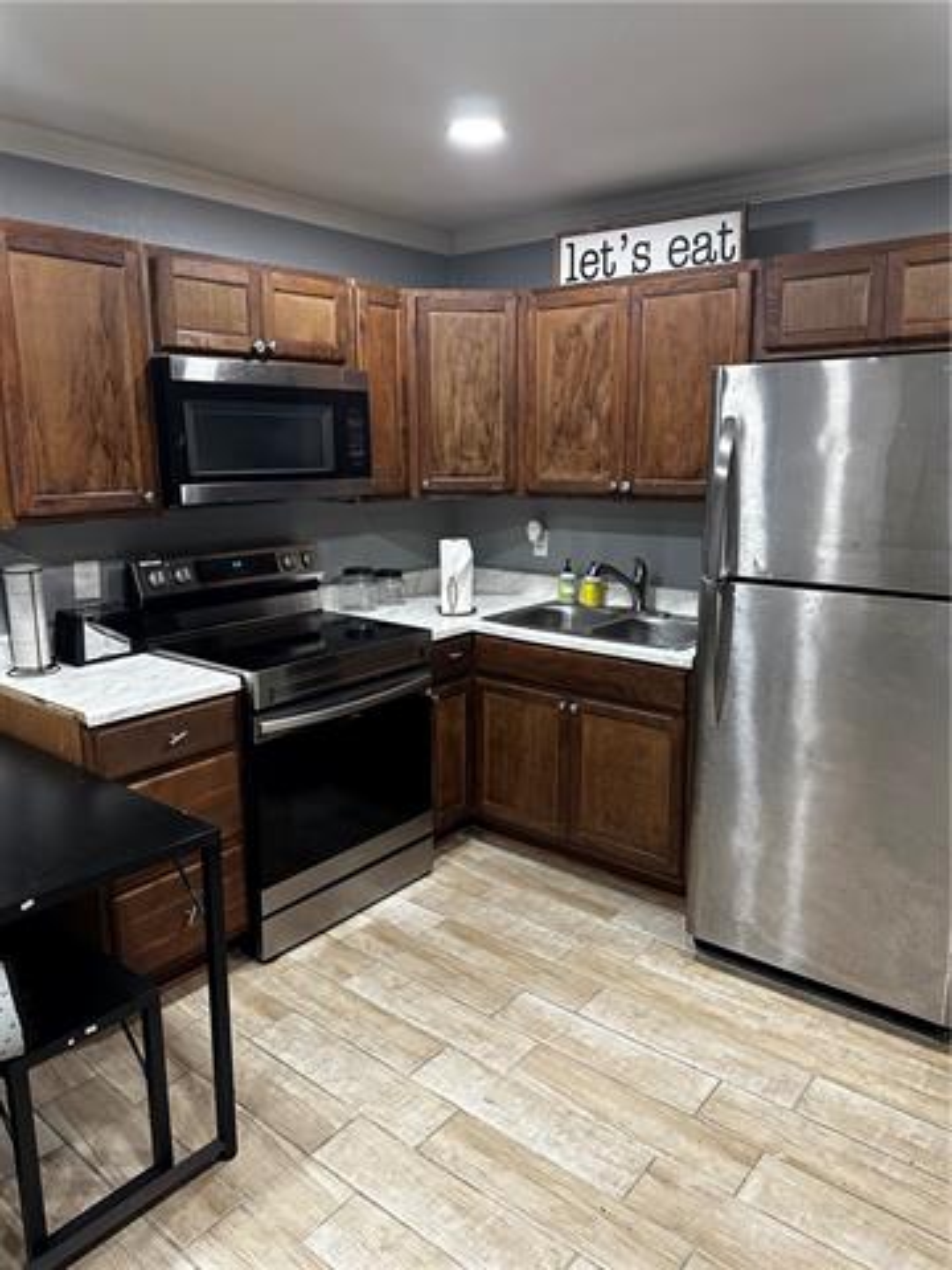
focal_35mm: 24
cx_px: 476
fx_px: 880
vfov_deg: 71.6
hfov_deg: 56.8
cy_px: 635
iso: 320
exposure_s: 1/60
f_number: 1.78
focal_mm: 6.86
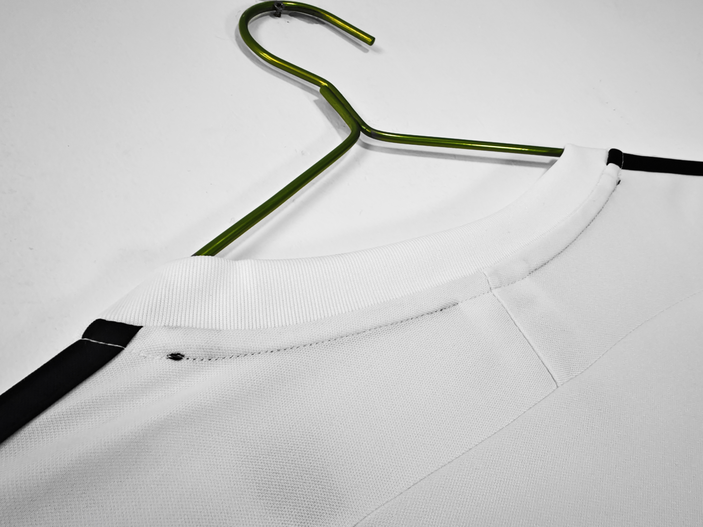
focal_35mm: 23
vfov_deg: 58.9
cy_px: 264
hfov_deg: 73.9
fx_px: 467
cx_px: 352
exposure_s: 1/100
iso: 135
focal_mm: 2.59
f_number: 2.2
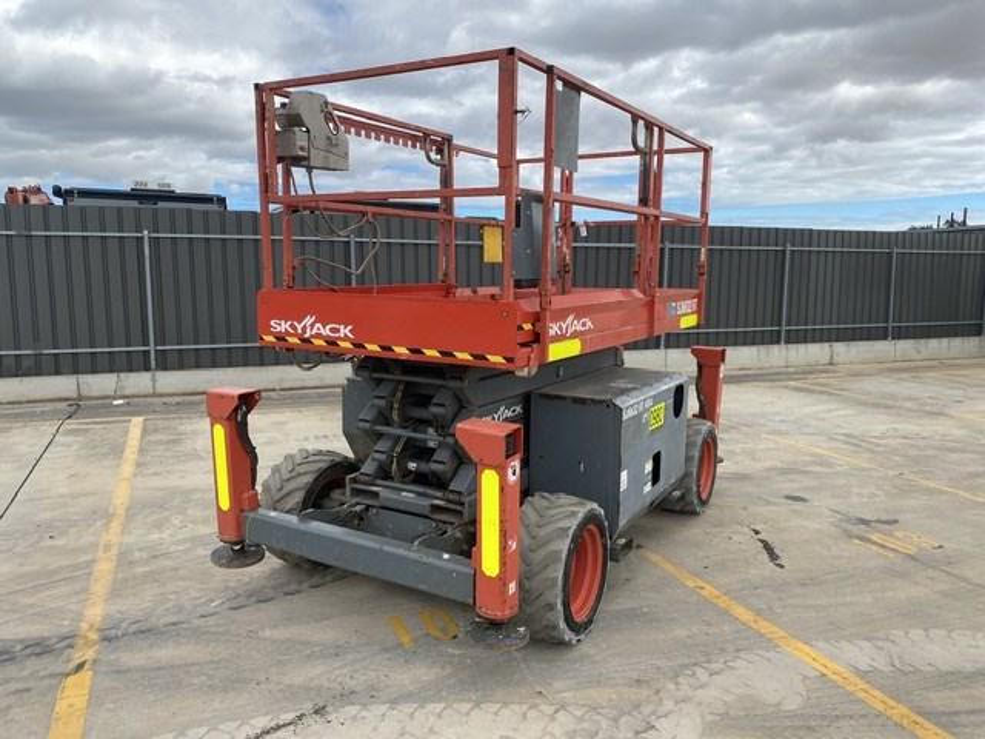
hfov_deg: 67.3
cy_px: 370
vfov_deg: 53.1
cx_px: 492
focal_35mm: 26
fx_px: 740
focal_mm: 4.25
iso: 32
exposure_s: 1/1961
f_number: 1.8
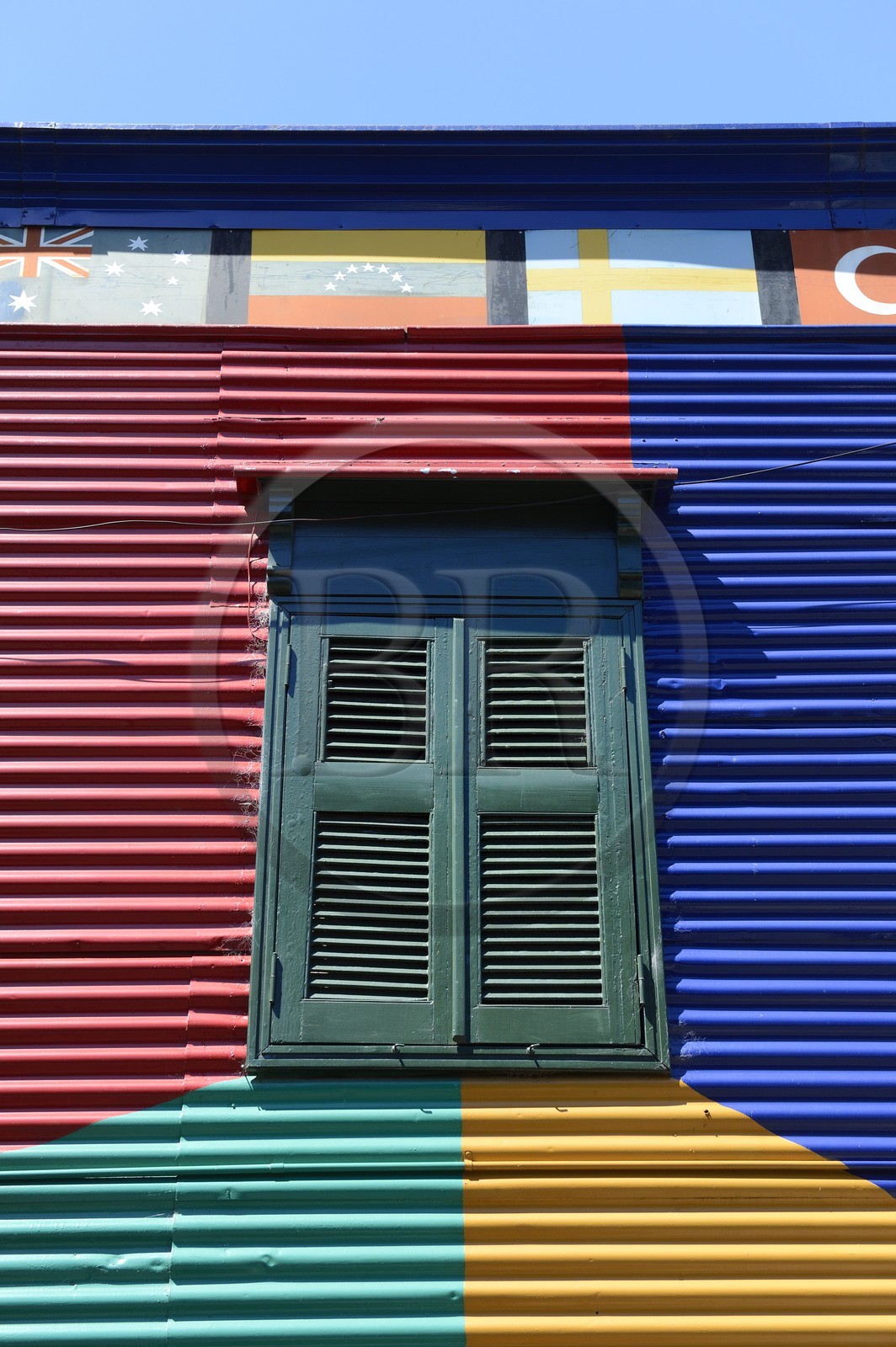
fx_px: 2094
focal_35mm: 56
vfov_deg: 35.7
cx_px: 448
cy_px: 674
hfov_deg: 24.2
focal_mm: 56
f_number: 6.3
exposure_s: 1/500
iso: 400
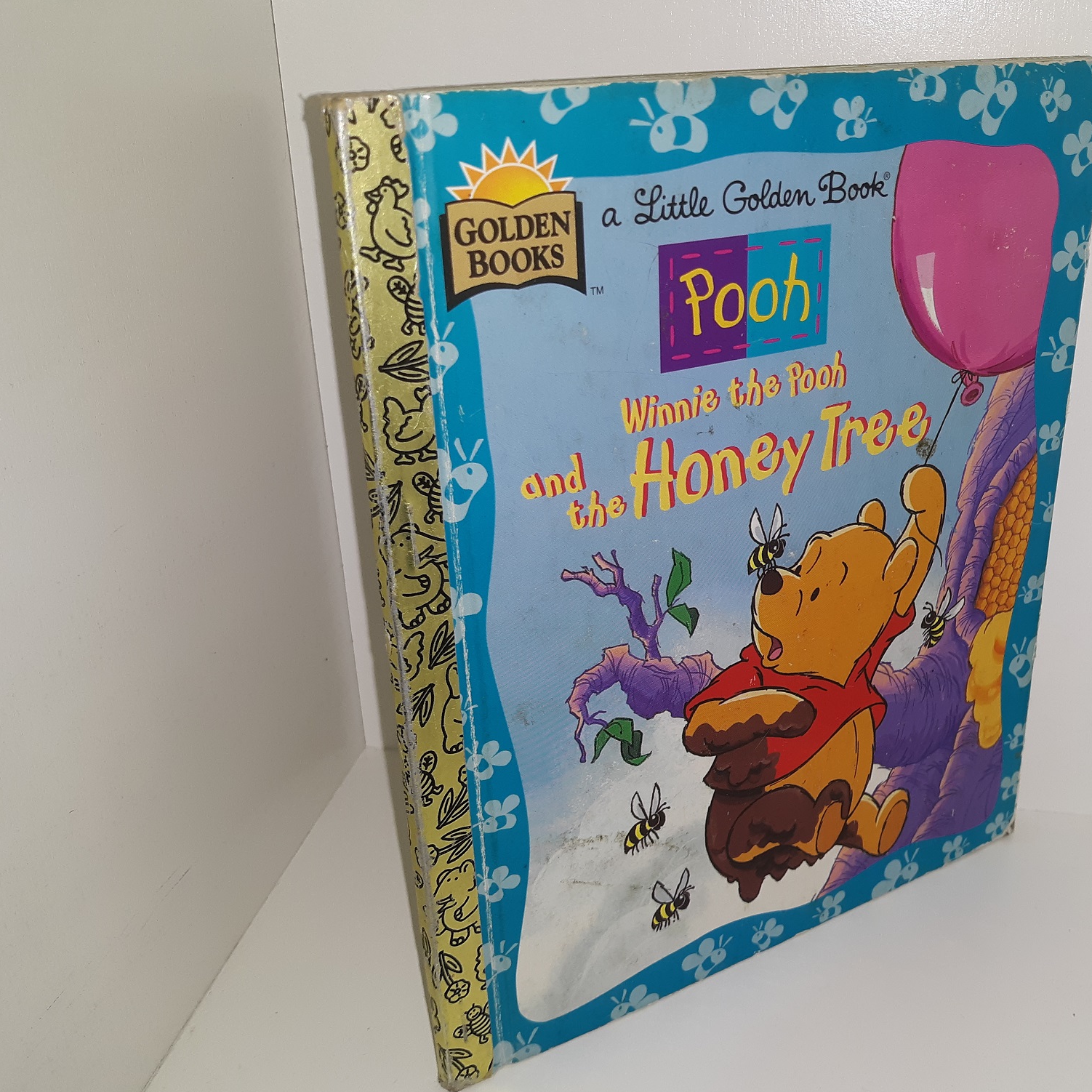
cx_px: 724
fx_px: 1213
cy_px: 548
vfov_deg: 48.5
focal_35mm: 34
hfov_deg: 47.7
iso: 40
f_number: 1.7
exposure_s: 1/182
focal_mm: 3.7
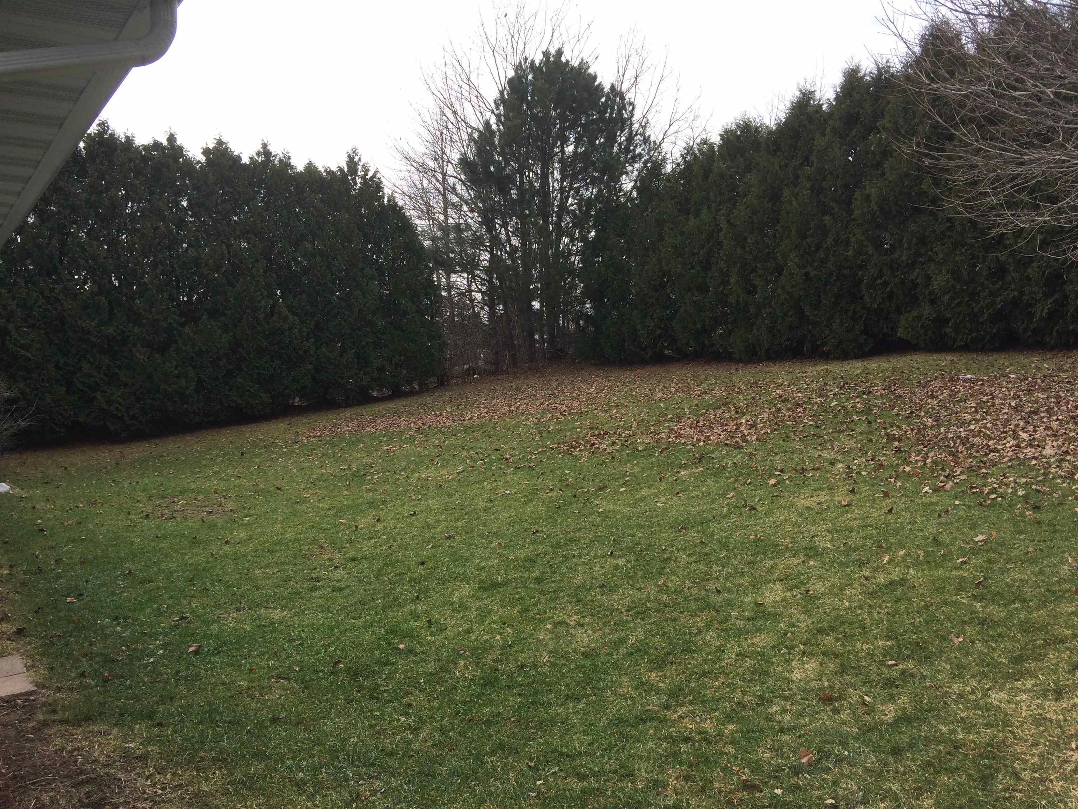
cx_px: 539
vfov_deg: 48.2
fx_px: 903
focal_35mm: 29
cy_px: 404
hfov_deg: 61.7
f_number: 2.2
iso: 32
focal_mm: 4.15
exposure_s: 1/1368
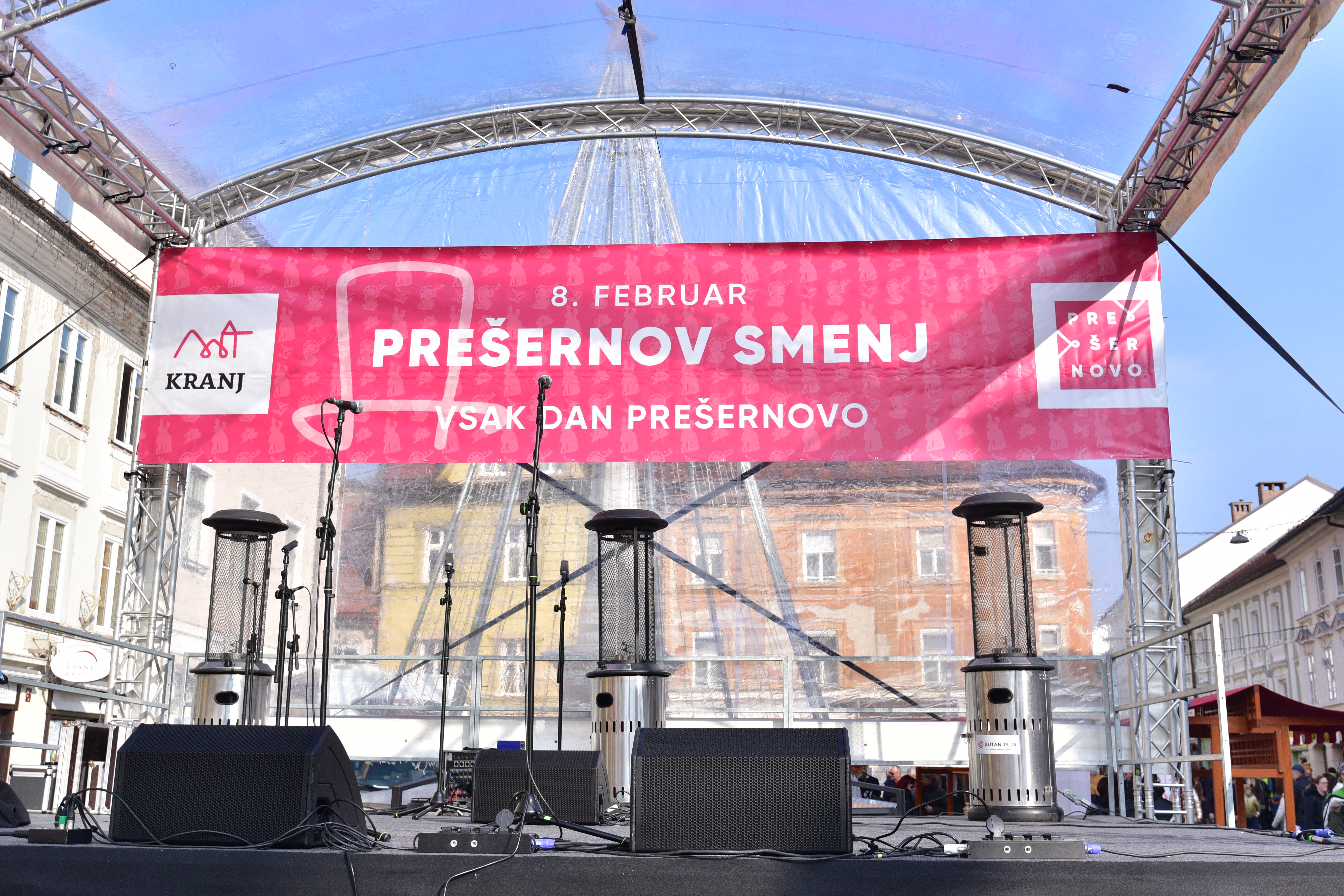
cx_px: 665
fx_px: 1344
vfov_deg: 36.9
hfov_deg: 53.1
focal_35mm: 36
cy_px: 453
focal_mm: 35
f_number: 5.6
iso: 500
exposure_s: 1/1600
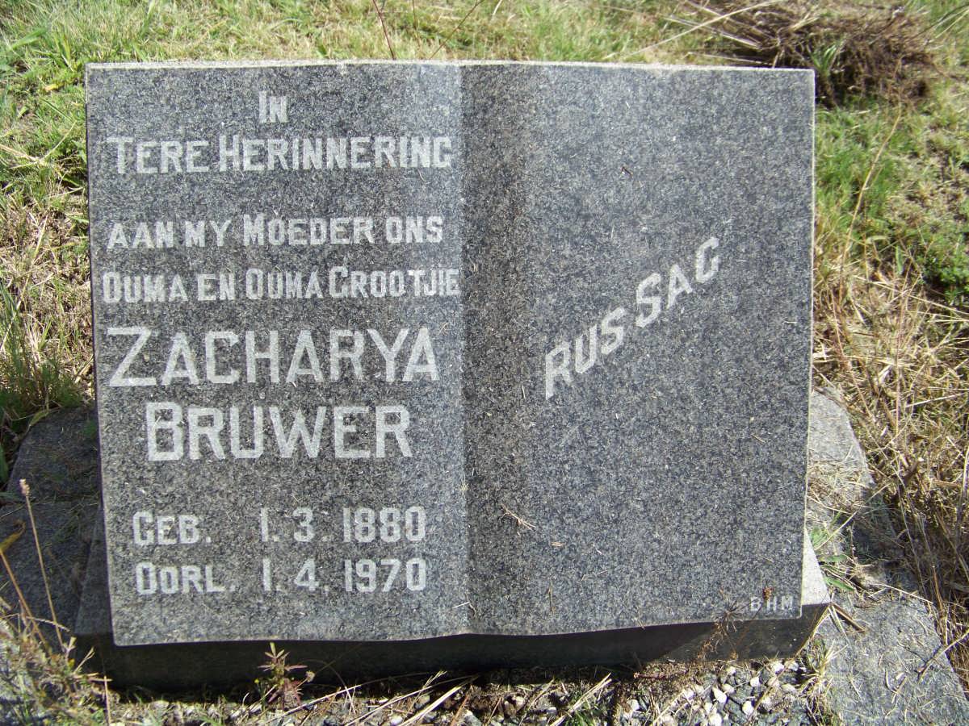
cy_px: 363
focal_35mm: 36
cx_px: 484
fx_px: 1008
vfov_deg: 39.7
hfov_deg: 51.4
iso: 64
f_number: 2.8
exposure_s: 1/800
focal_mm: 5.85
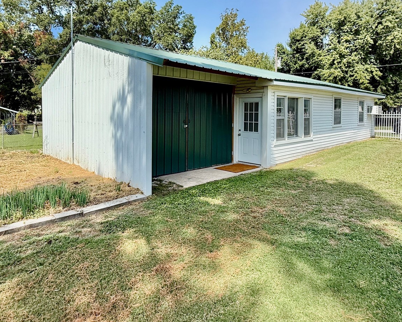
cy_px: 120
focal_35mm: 23
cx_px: 190
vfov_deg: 60.1
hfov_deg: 72.5
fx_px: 274
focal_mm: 2.22
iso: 50
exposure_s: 1/1399
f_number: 2.2
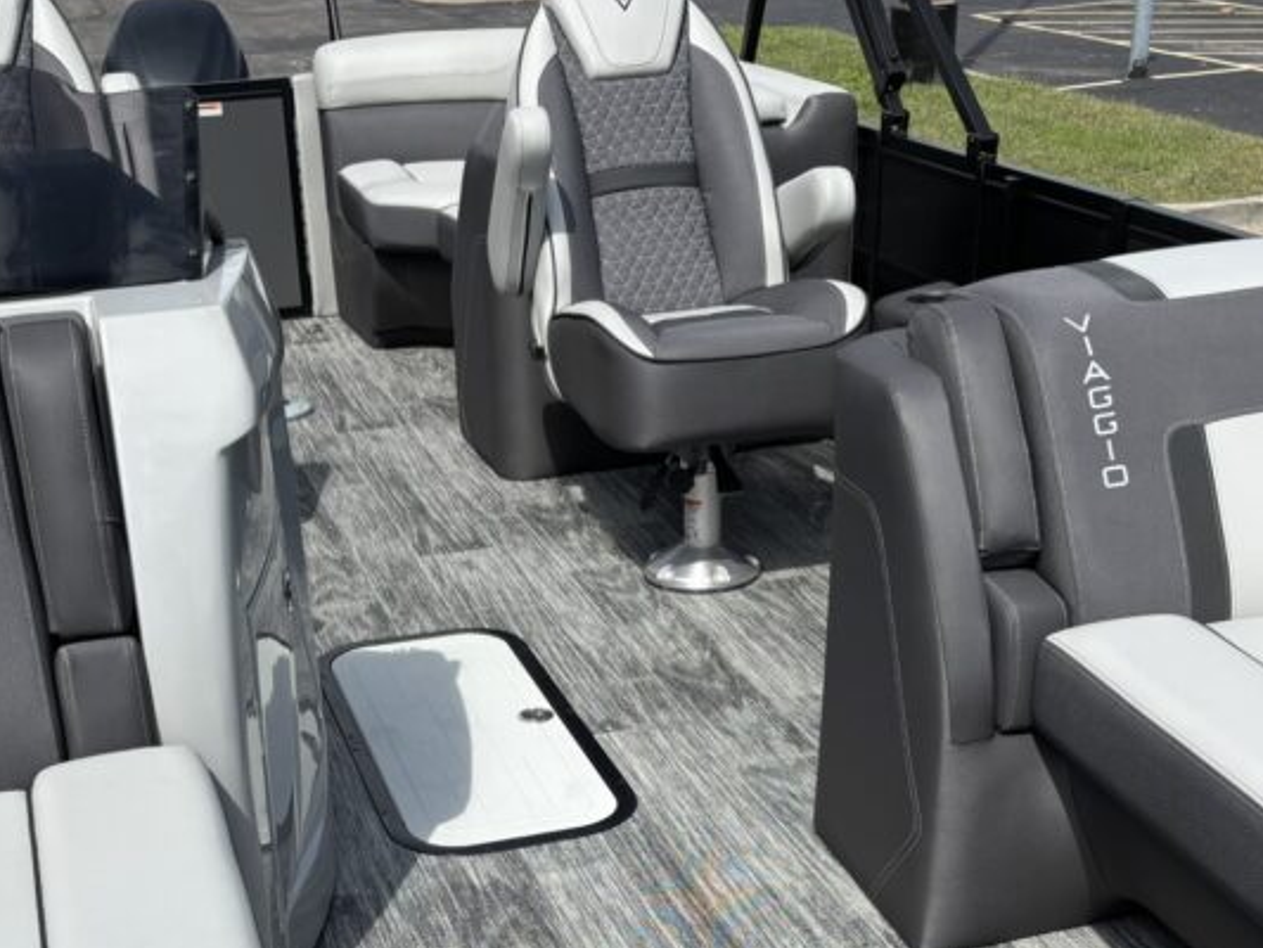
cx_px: 461
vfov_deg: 26.7
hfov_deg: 36.6
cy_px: 927
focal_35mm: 52
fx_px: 1898
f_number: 1.6
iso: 50
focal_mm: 5.96
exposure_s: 1/4630
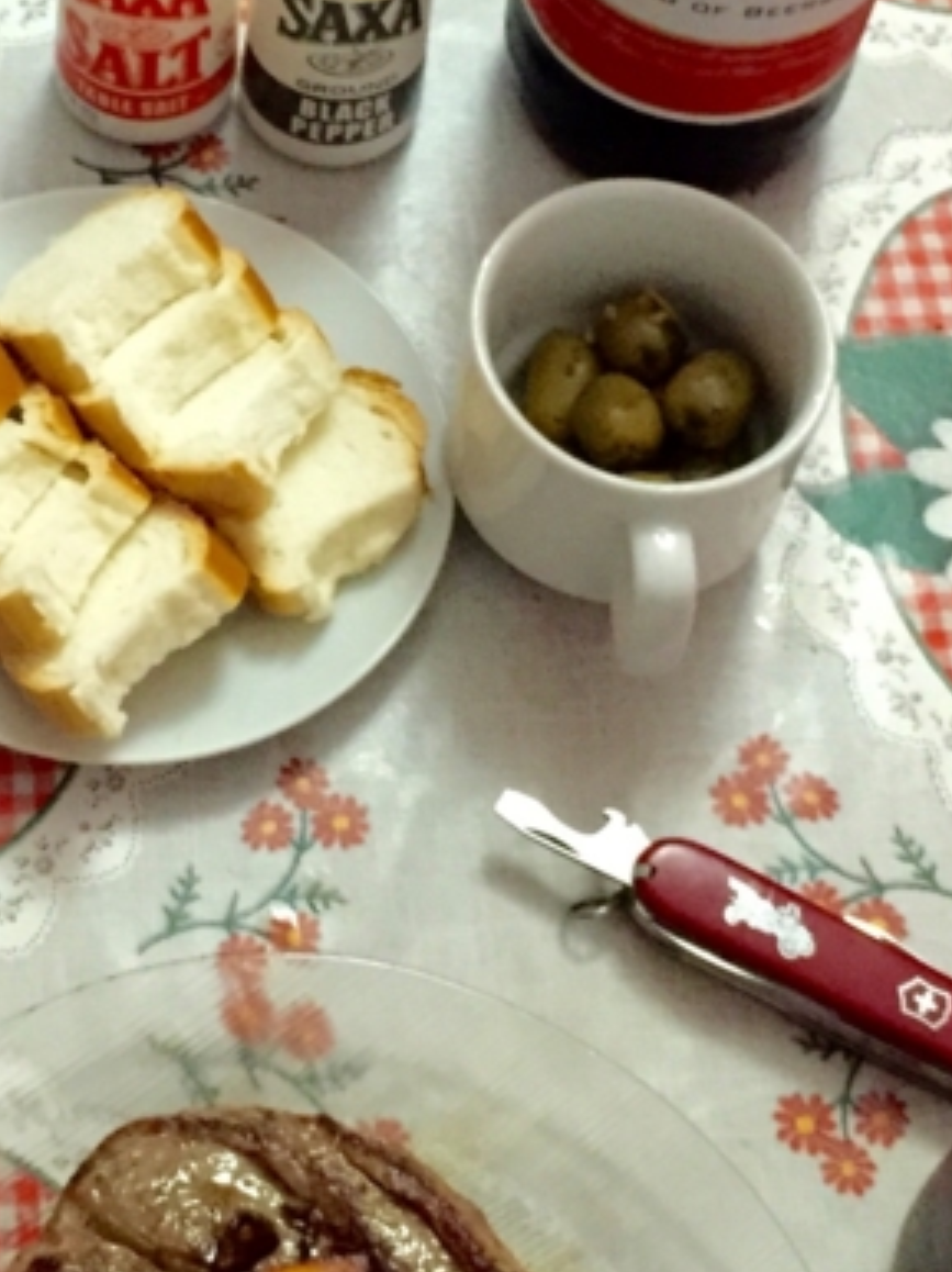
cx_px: 224
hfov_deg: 19.0
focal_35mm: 77
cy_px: 488
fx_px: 2827
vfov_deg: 25.3
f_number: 2.2
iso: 400
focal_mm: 4.15
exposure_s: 1/15
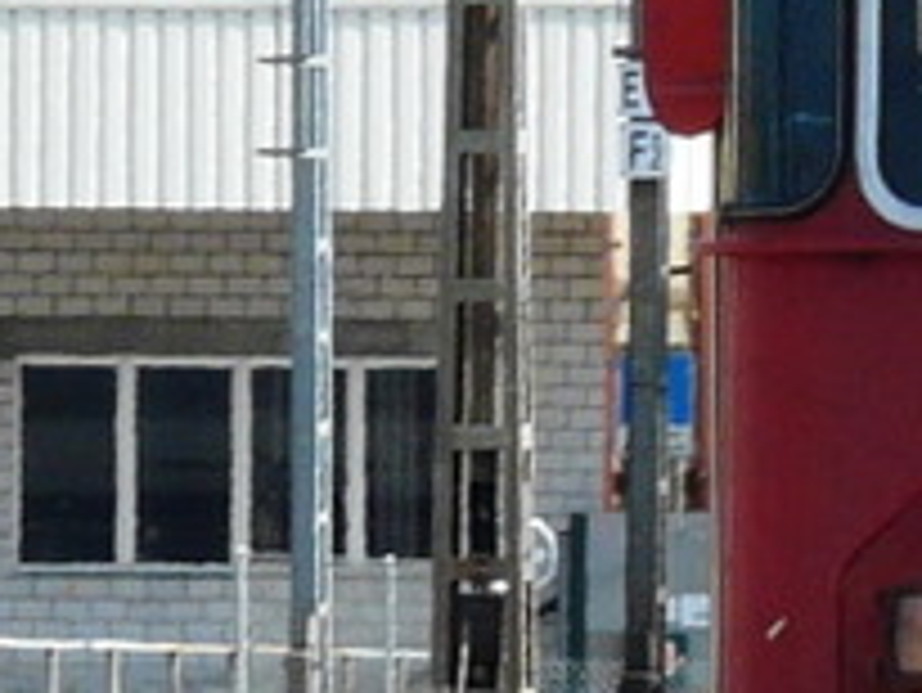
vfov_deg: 2.2
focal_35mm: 673
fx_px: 17936
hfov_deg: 2.9
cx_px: 1952
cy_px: 292
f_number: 5.6
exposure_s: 1/200
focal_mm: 22.6
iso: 100
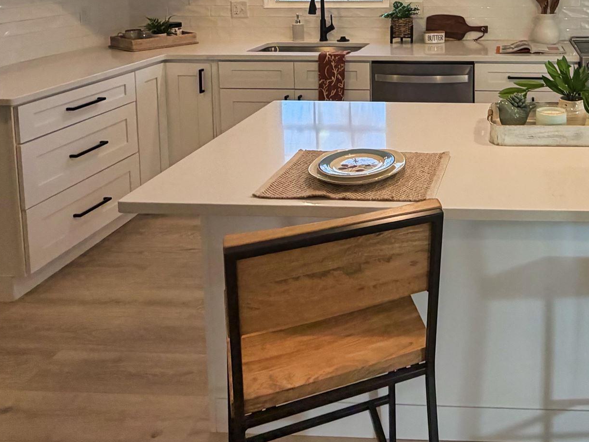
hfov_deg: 48.8
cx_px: 492
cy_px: 10
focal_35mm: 35
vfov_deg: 36.9
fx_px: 596
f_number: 2.2
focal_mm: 2.22
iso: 160
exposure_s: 1/120
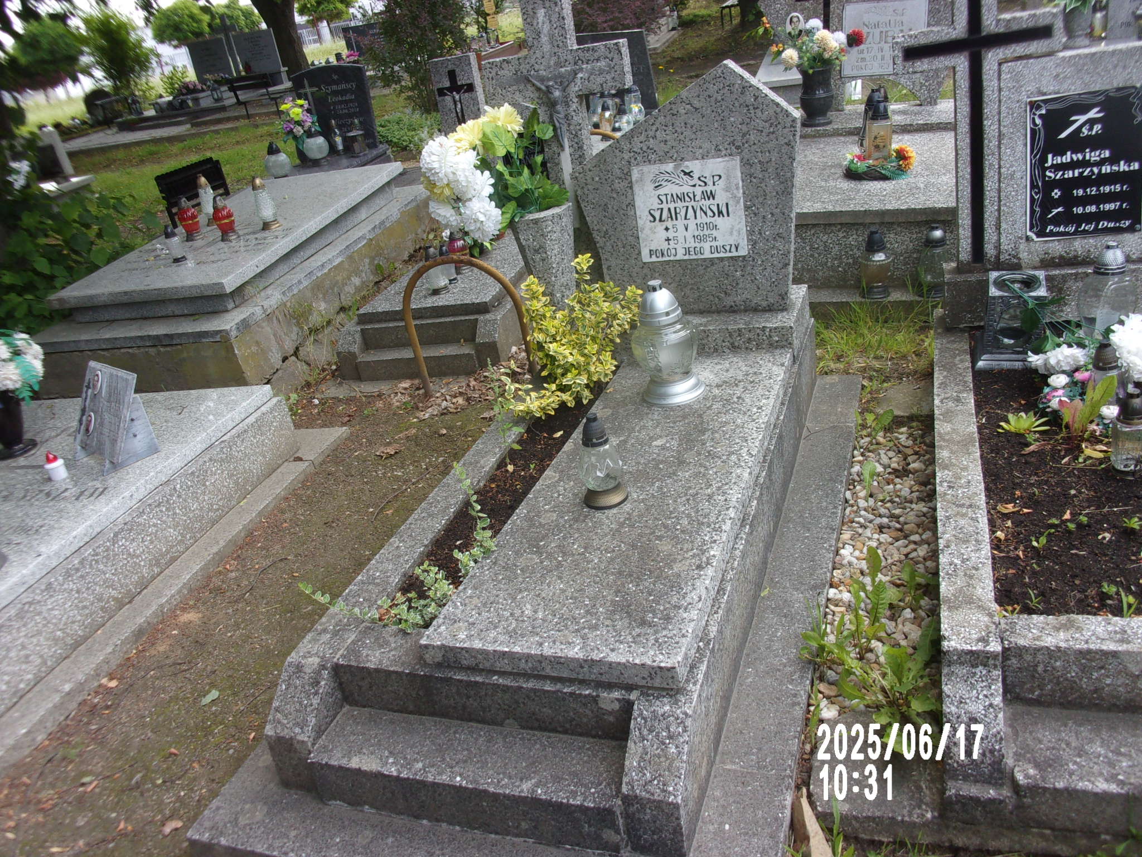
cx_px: 571
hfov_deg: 63.4
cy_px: 428
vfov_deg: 49.7
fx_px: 924
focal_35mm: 28
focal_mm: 5.1
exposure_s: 1/100
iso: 80
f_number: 3.9
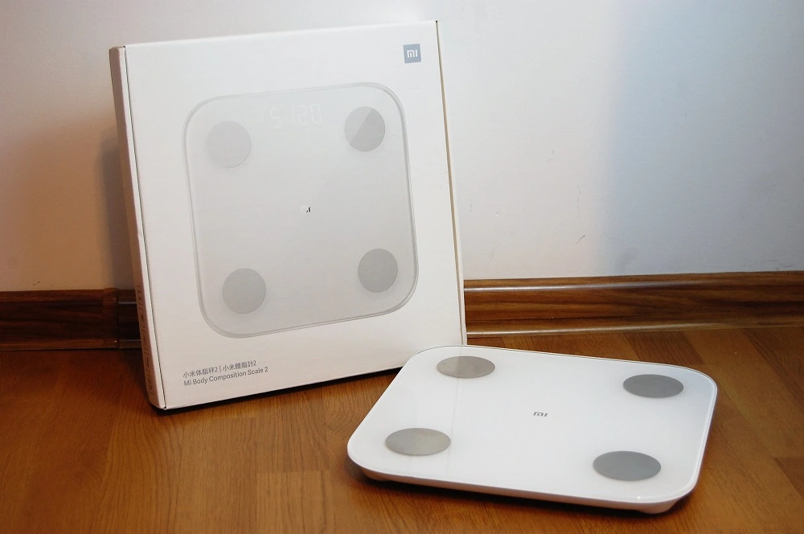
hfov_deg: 29.3
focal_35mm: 69
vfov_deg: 19.7
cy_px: 267
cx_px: 402
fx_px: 1539
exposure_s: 1/40
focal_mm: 46
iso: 400
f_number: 5.3
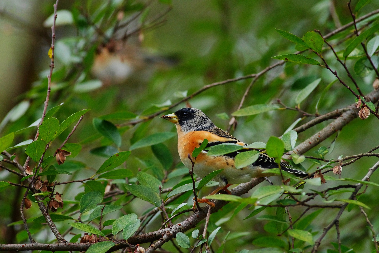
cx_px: 190
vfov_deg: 1.6
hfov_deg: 2.5
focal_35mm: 840
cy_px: 126
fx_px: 8843
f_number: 8
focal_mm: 560
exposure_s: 1/250
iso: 3200
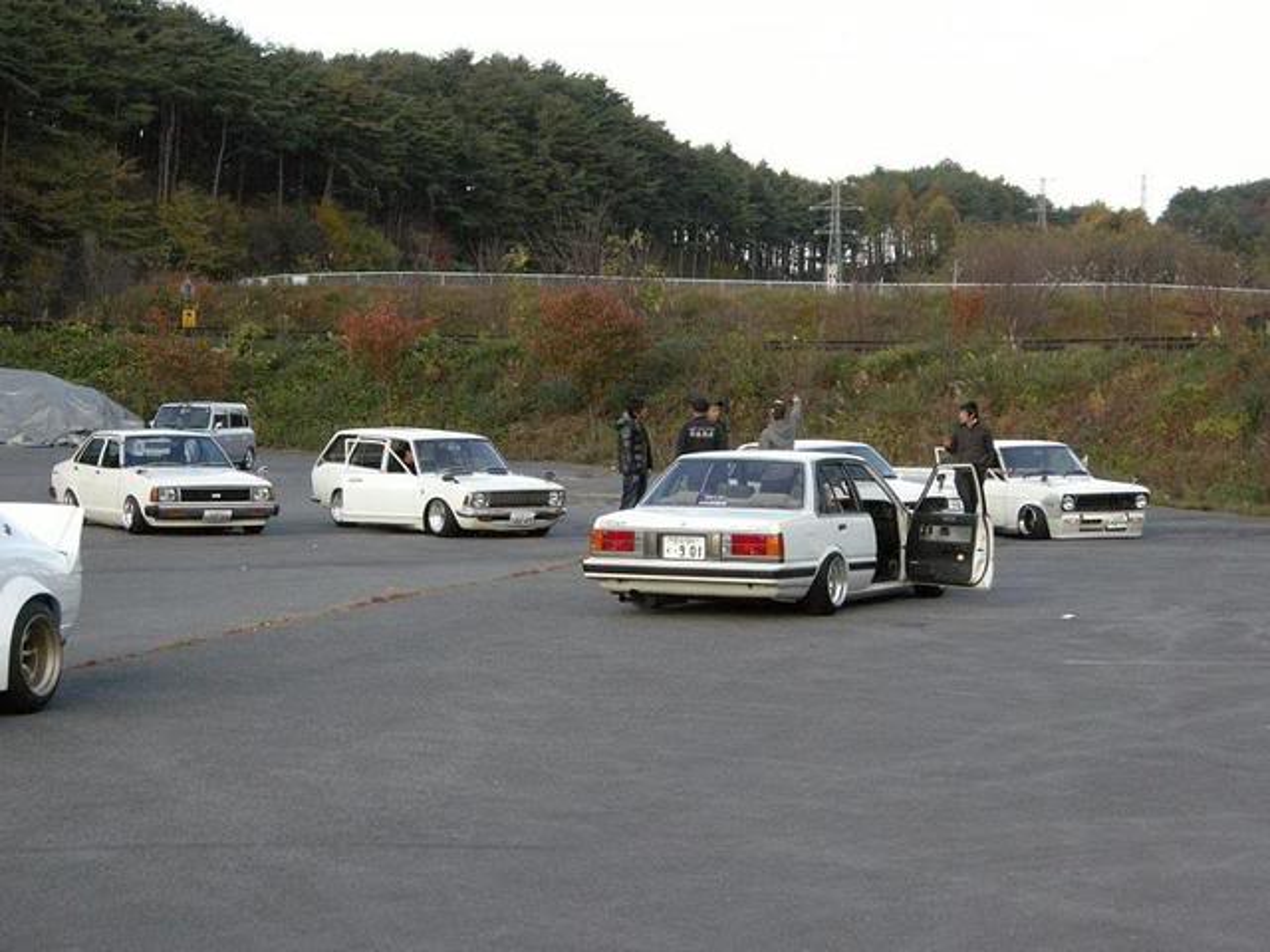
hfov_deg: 26.3
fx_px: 2715
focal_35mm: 74
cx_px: 635
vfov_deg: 19.9
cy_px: 476
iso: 400
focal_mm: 15.7
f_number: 4.8
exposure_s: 1/231
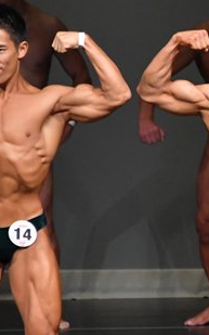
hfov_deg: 1.5
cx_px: 389
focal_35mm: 881
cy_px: 239
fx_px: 8033
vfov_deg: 2.4
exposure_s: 1/400
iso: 4000
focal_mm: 230
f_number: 5.6
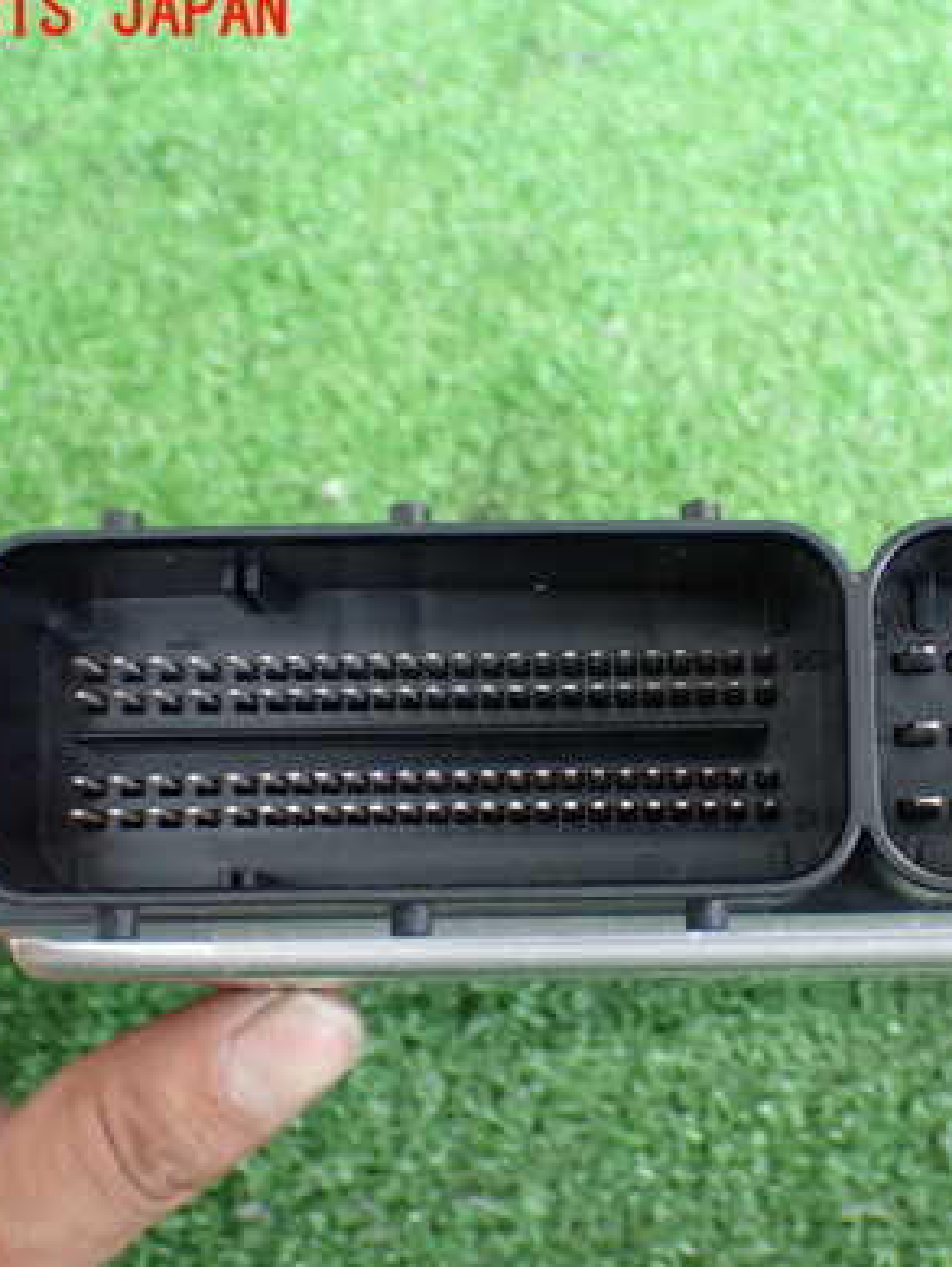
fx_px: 2308
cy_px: 705
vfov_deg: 30.7
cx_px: 673
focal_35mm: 63
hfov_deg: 23.2
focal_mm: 7.31
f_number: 2.8
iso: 800
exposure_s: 1/25
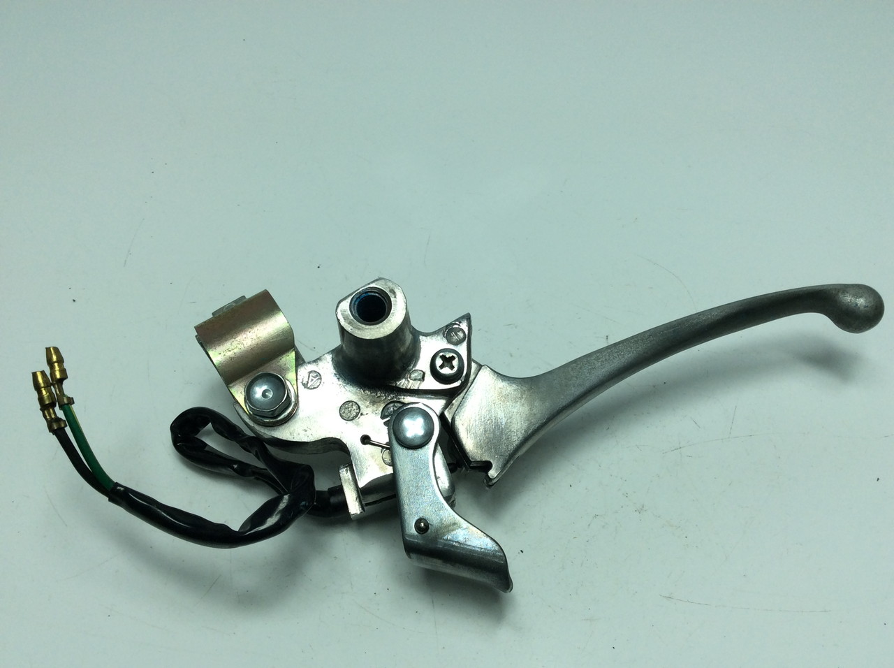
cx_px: 447
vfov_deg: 44.1
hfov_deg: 56.9
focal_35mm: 32
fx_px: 825
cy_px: 334
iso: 32
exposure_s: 1/673
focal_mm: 3.3
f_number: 2.4
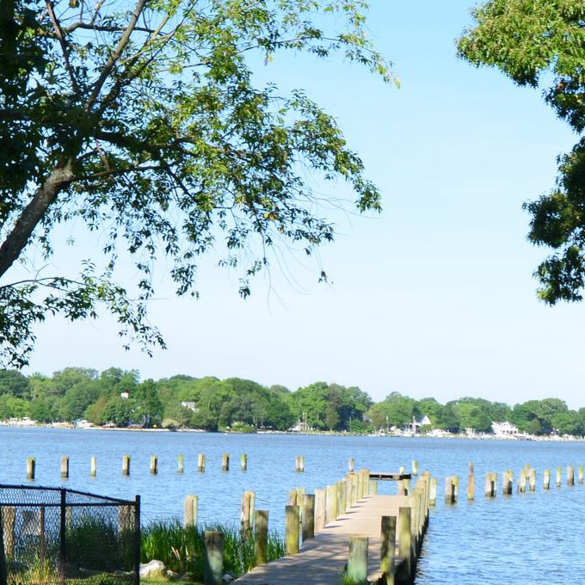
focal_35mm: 92
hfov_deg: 18.8
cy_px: 541
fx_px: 1759
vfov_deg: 18.5
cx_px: 434
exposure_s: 1/250
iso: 400
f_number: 10
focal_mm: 24
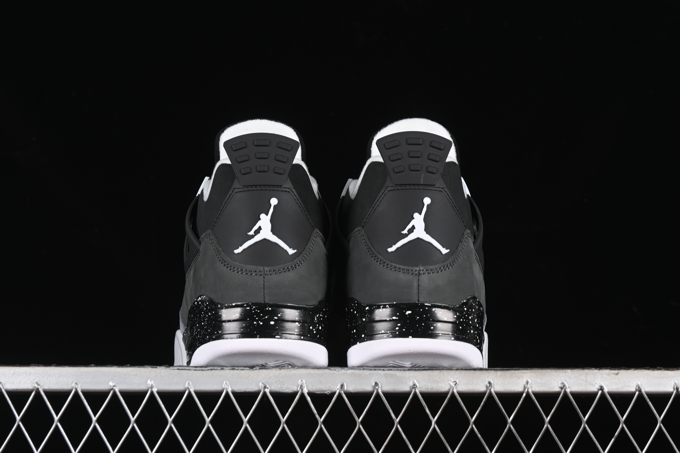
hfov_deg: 27.0
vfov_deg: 18.2
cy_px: 226
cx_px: 340
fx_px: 1417
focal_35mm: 75
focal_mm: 50
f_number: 7.1
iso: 160
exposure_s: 1/60
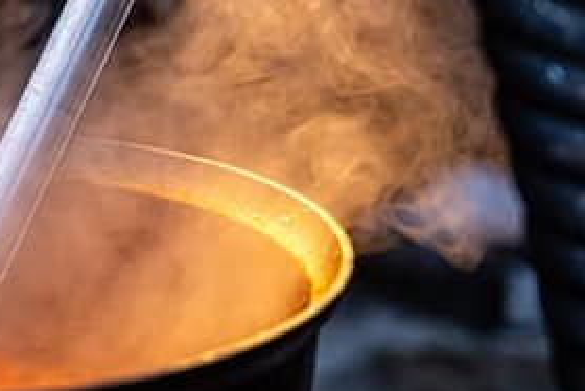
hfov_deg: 4.1
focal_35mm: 498
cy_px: 167
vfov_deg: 2.8
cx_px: 44
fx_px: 8097
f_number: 4
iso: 400
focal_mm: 155
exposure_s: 1/320
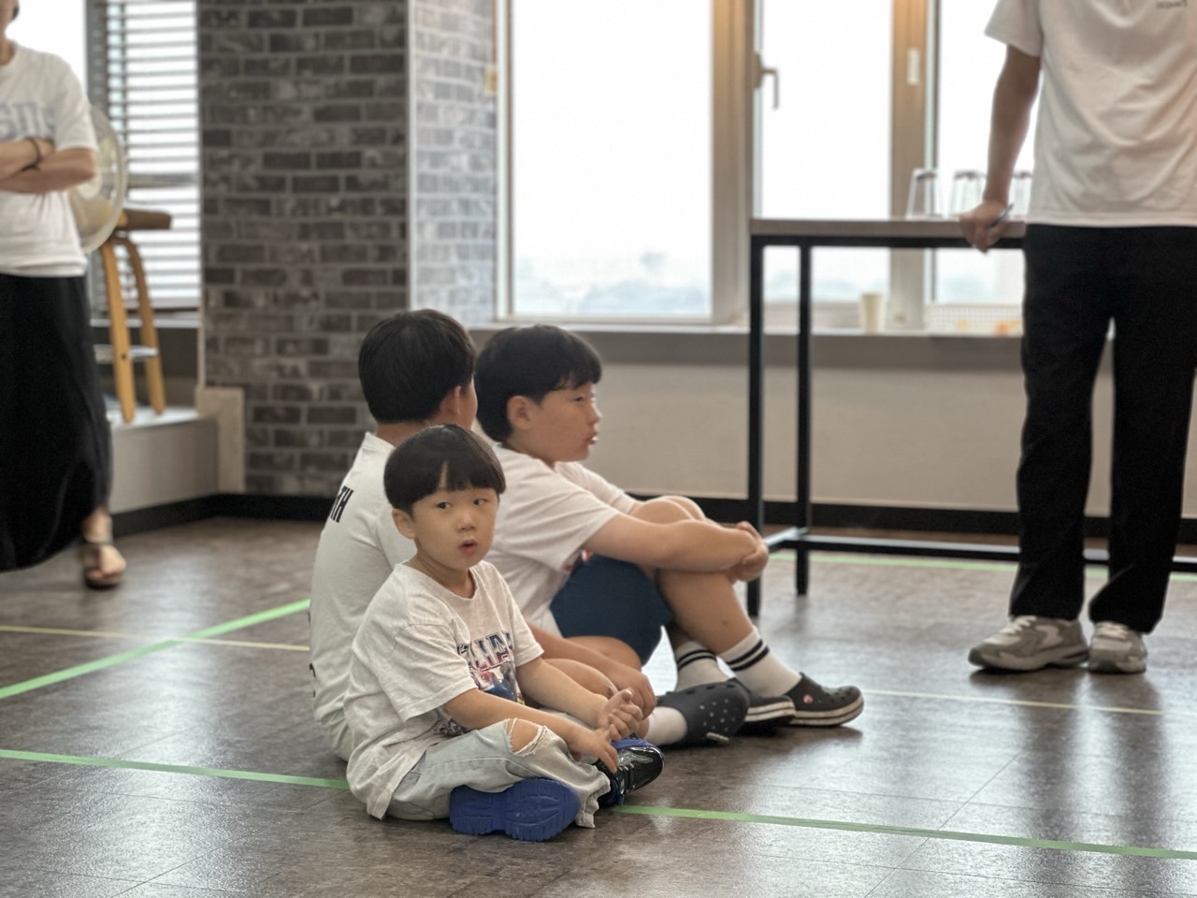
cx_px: 598
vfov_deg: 19.1
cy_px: 449
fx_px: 2663
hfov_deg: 25.3
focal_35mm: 77
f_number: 2.8
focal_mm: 9
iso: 320
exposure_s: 1/40
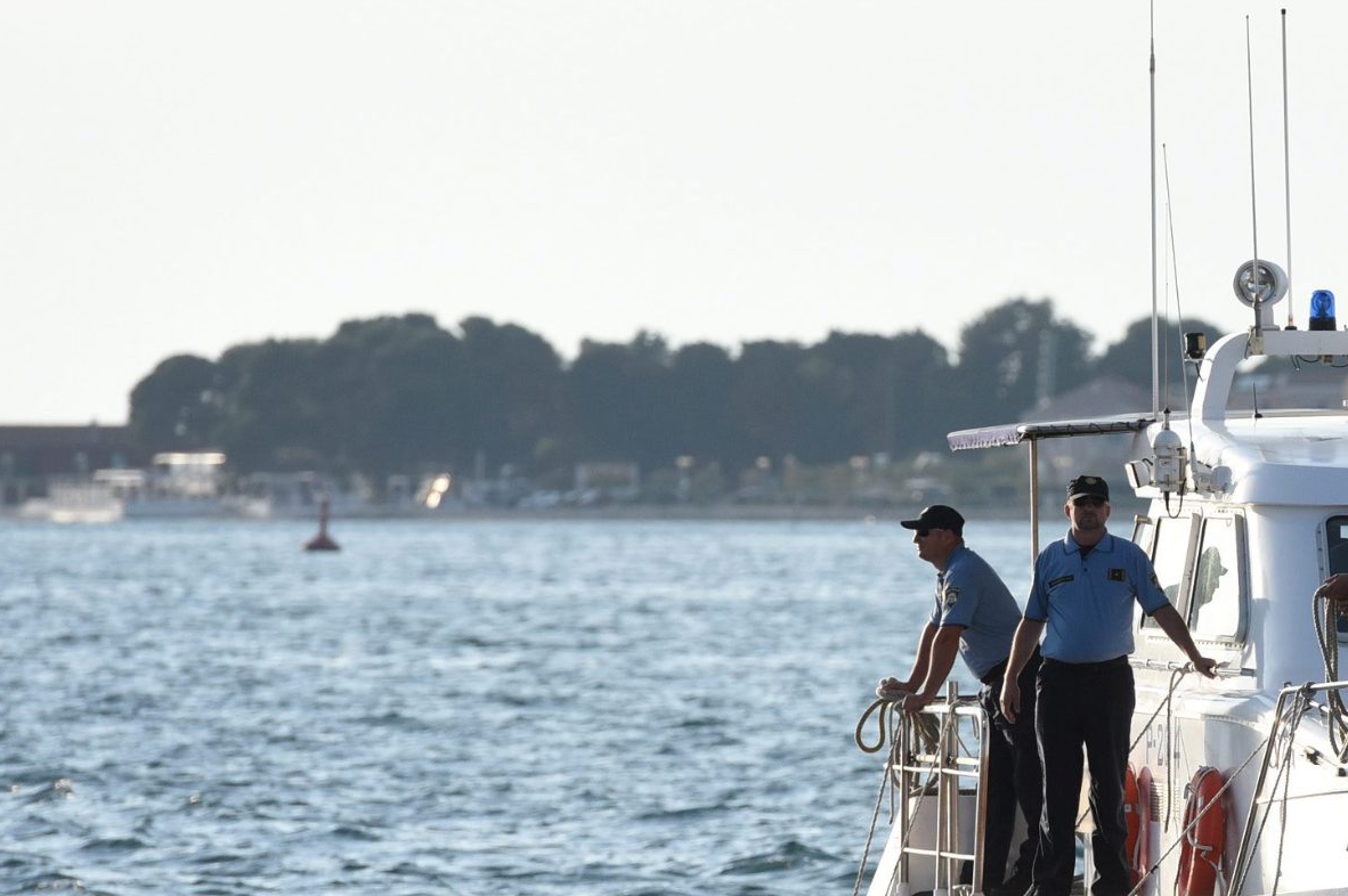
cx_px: 1114
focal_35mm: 415
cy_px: 640
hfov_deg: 5.0
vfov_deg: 3.3
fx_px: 15526
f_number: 4
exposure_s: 1/4000
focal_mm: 200
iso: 500
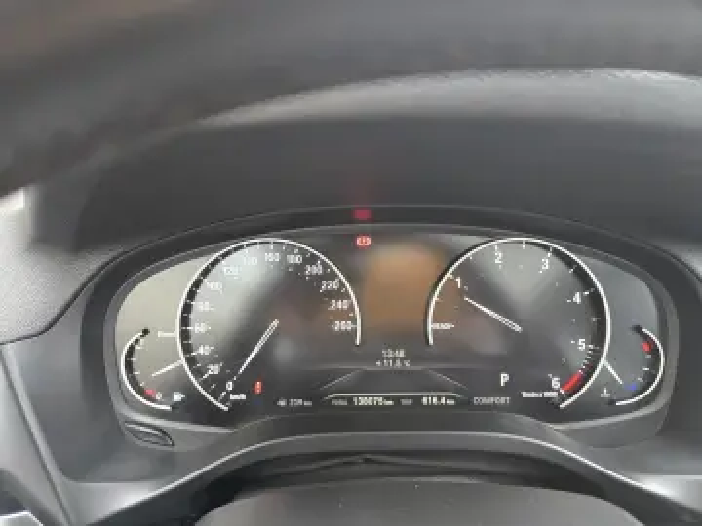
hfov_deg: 73.9
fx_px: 466
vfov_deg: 58.9
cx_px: 351
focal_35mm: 23
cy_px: 263
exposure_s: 1/62.5
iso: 640
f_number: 1.7
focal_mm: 6.3
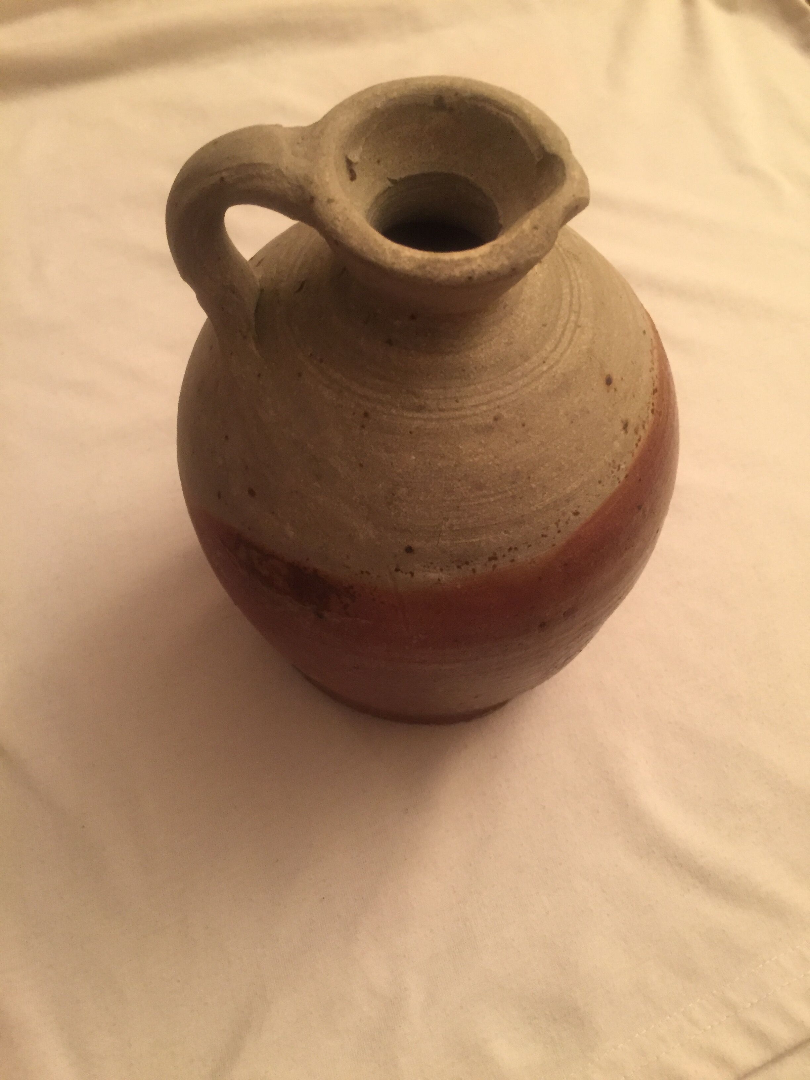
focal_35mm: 29
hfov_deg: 48.2
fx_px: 905
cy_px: 540
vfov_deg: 61.7
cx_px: 405
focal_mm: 4.15
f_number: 2.2
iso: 250
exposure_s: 1/17
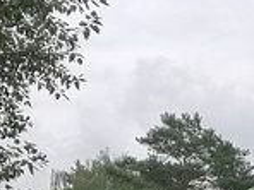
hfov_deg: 15.0
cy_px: 321
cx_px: 280
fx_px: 939
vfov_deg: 11.0
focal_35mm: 128
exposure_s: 1/1032
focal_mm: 4.04
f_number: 2
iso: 50
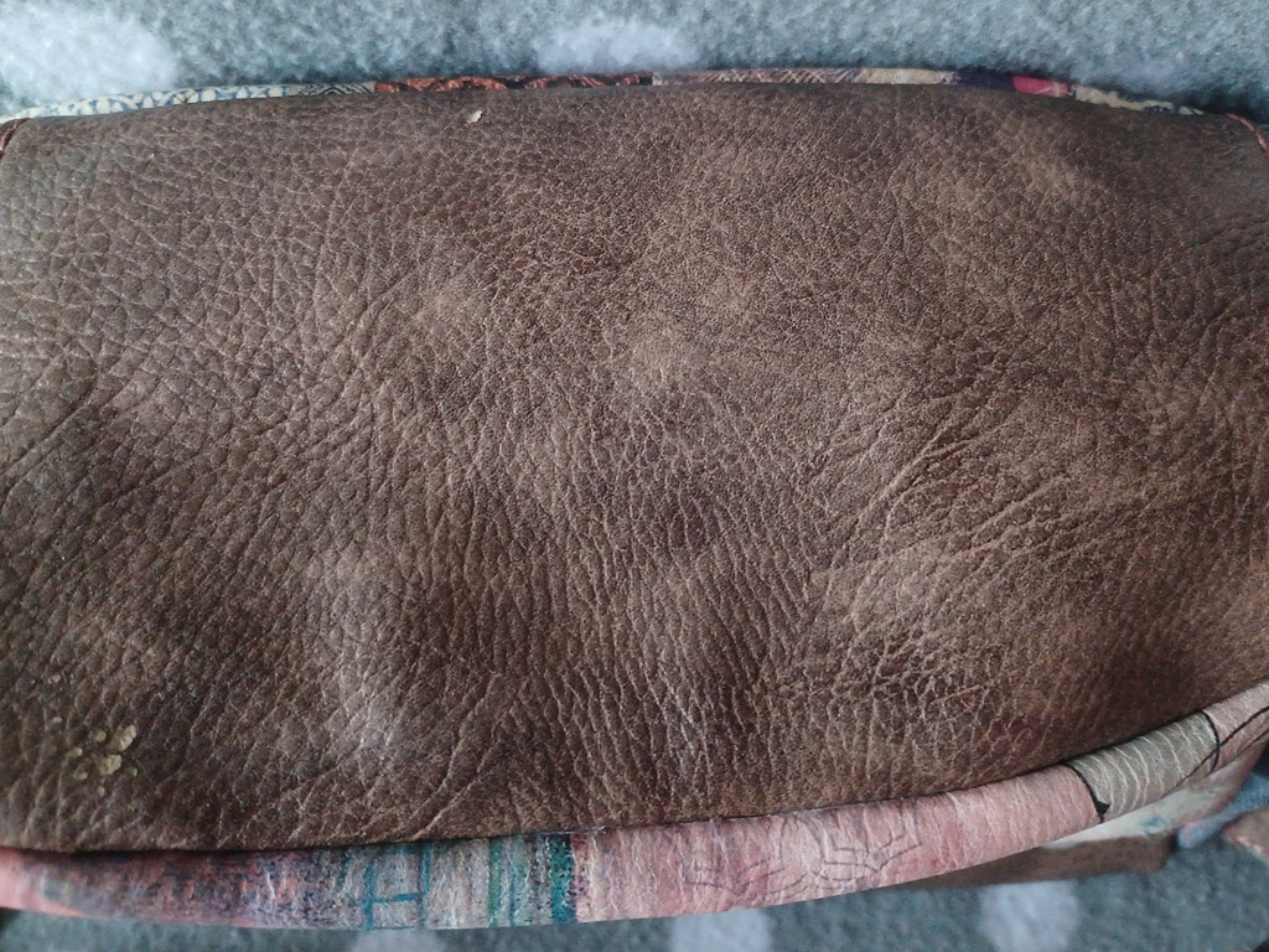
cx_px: 634
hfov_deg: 69.4
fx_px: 916
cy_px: 476
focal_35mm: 25
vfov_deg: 54.9
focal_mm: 4.6
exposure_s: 1/16.7
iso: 2000
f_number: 1.8
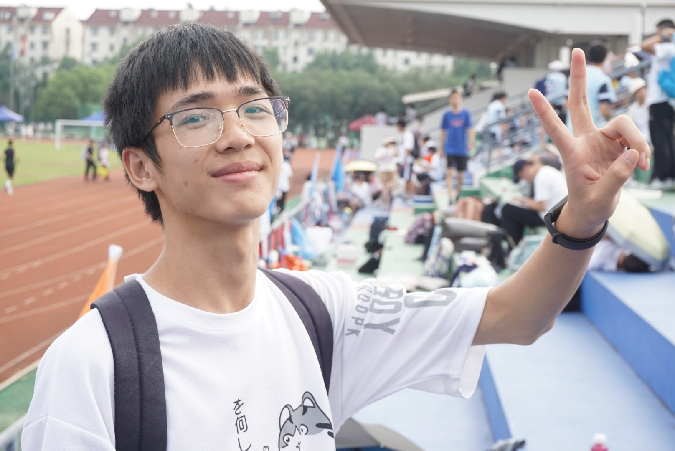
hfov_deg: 27.0
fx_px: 1407
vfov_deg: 18.2
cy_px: 226
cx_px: 338
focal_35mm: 75
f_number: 8
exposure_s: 1/320
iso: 640
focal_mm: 50
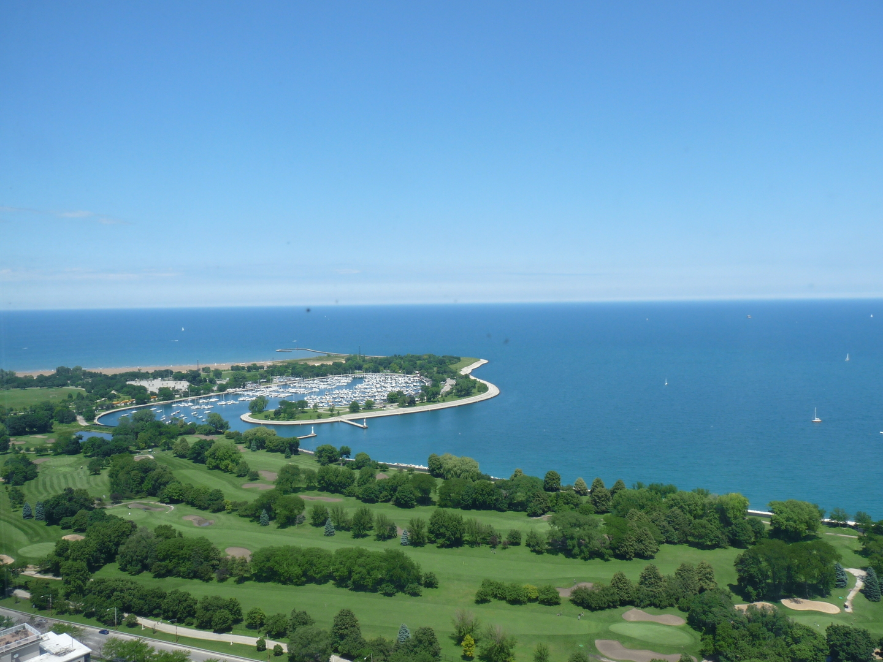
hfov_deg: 65.3
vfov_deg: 51.4
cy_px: 331
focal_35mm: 27
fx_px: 689
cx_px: 442
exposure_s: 1/320
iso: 100
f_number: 5.6
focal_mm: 4.8
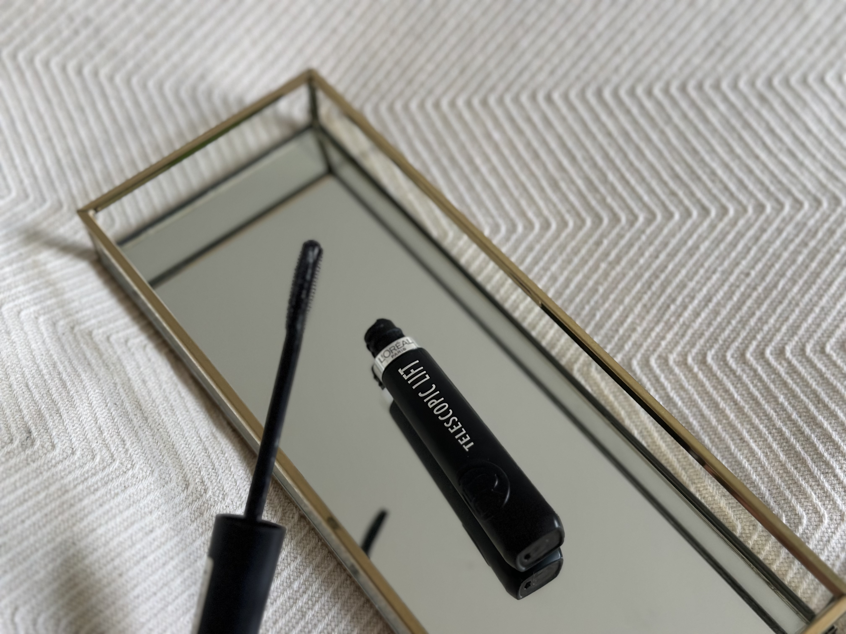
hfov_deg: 39.7
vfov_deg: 30.3
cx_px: 423
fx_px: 1173
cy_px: 317
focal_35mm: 48
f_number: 1.78
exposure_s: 1/60
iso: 320
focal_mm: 6.86
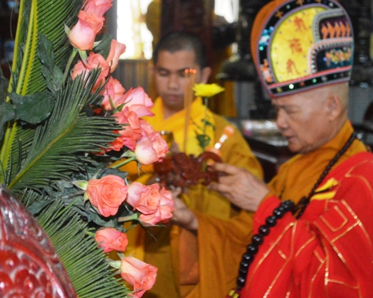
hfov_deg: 20.8
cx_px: 220
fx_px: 1016
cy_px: 147
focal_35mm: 92
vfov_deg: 16.7
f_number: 5.6
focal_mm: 48
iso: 3200
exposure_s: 1/60
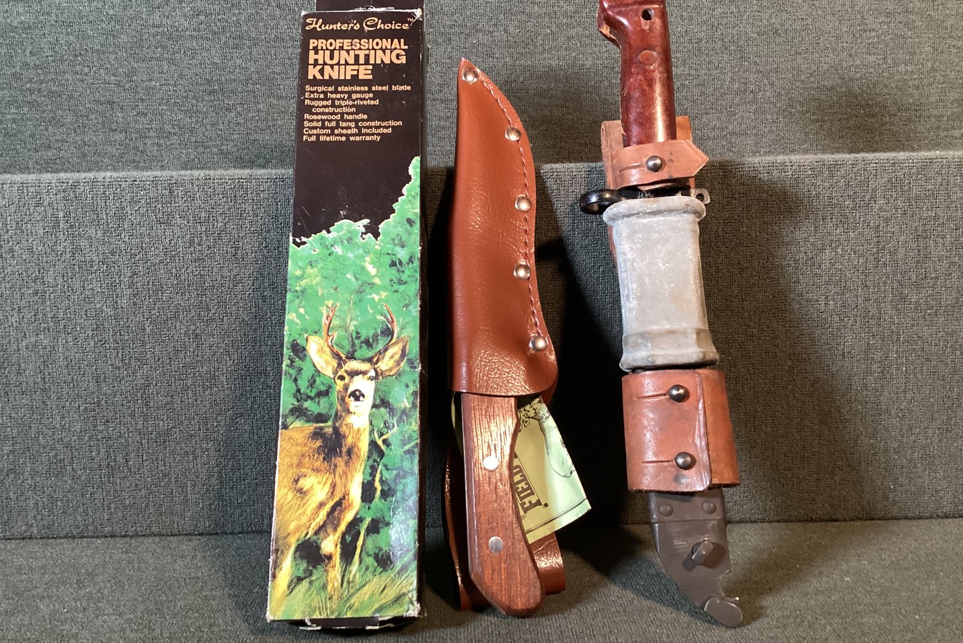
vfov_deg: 40.0
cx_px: 479
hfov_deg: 57.2
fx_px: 883
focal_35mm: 33
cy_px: 298
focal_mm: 3.3
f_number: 2.4
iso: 320
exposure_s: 1/40
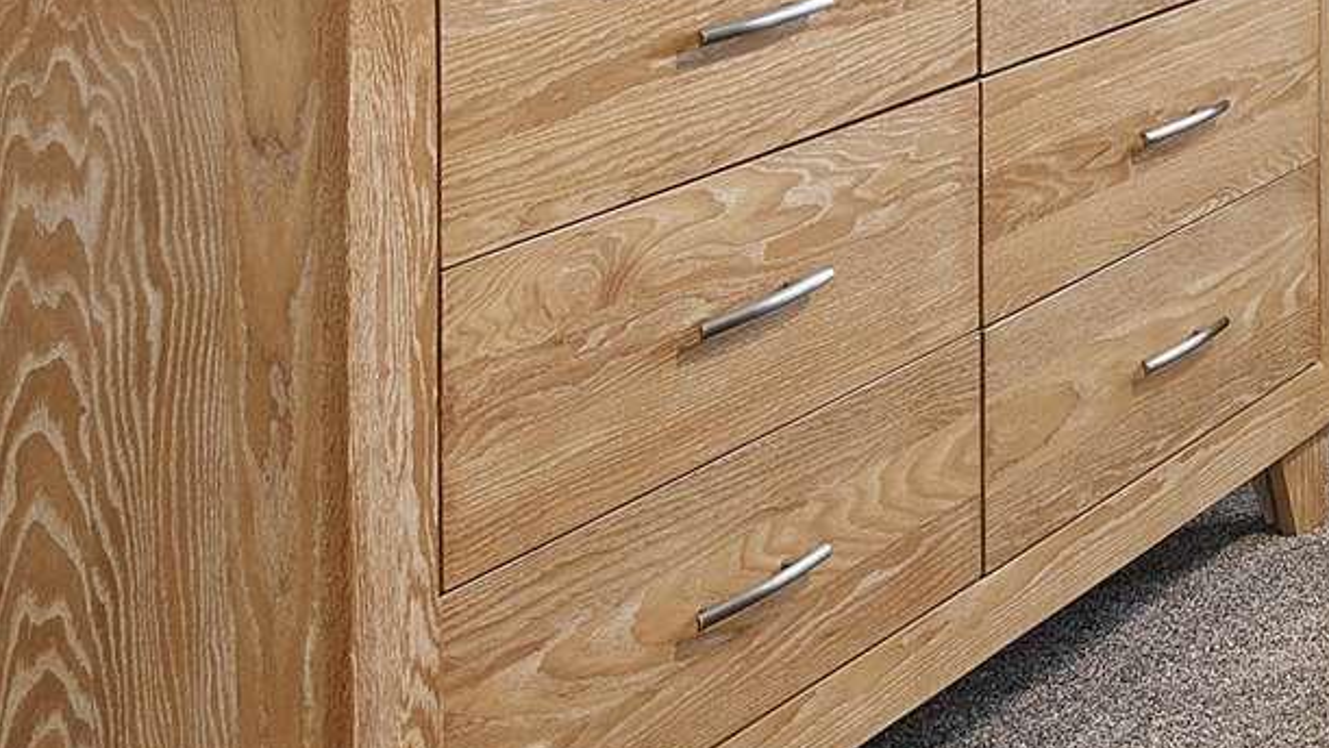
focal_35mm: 79
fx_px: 2785
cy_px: -507
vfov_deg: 13.9
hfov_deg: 17.8
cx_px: 2712
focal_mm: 15
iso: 320
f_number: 6.3
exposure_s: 1.3
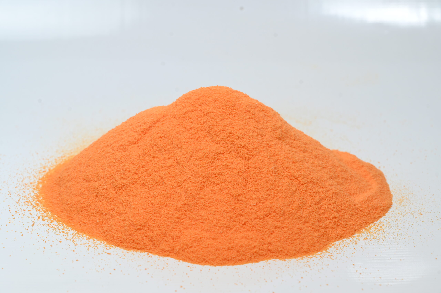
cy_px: 146
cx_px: 220
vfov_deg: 19.4
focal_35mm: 70
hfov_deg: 28.9
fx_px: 857
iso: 100
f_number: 8
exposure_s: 1/100
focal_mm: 70
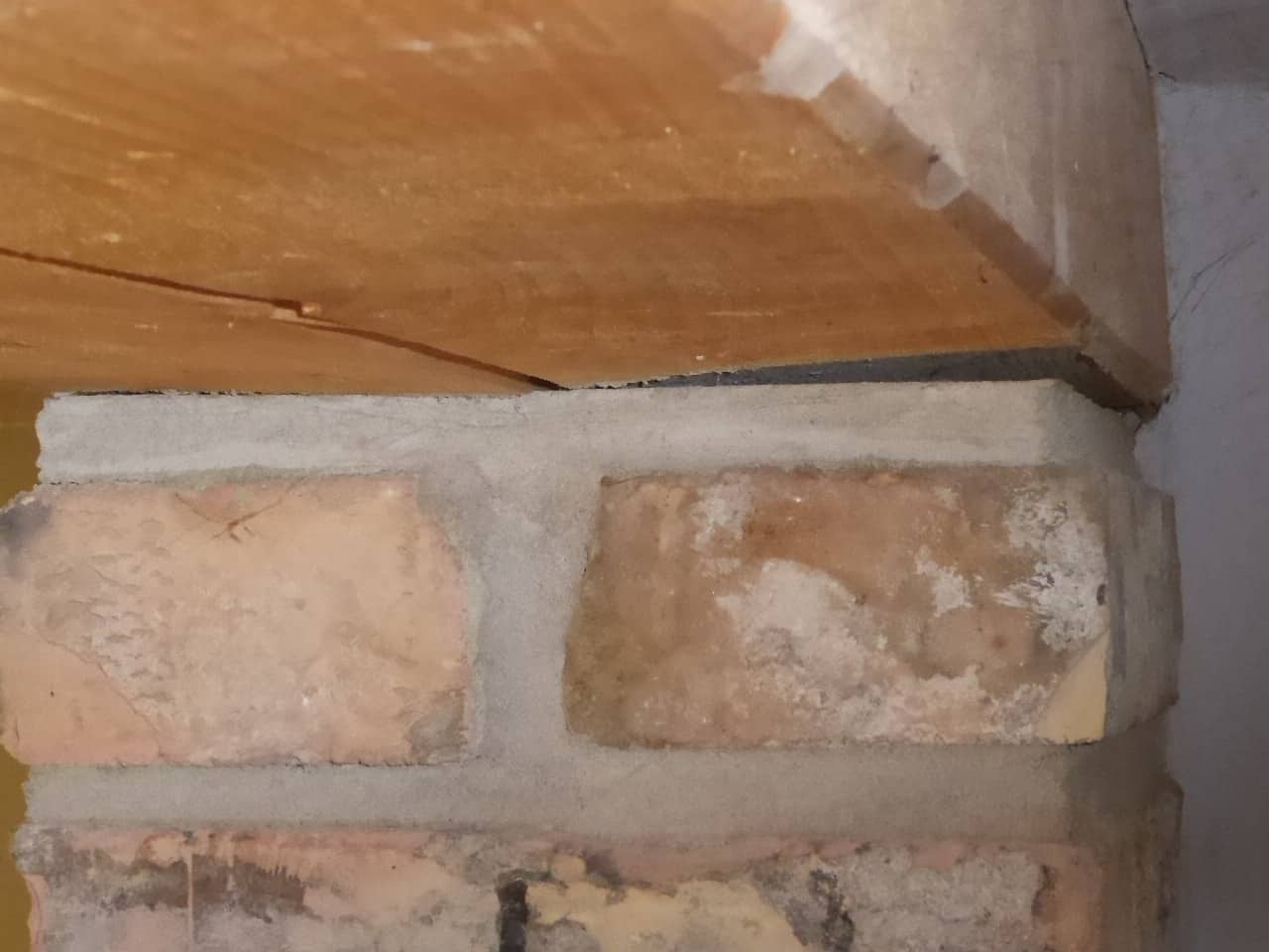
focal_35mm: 80
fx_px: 2933
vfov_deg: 18.4
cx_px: 571
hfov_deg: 24.4
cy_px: 405
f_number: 5.6
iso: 800
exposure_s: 1/60
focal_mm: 9
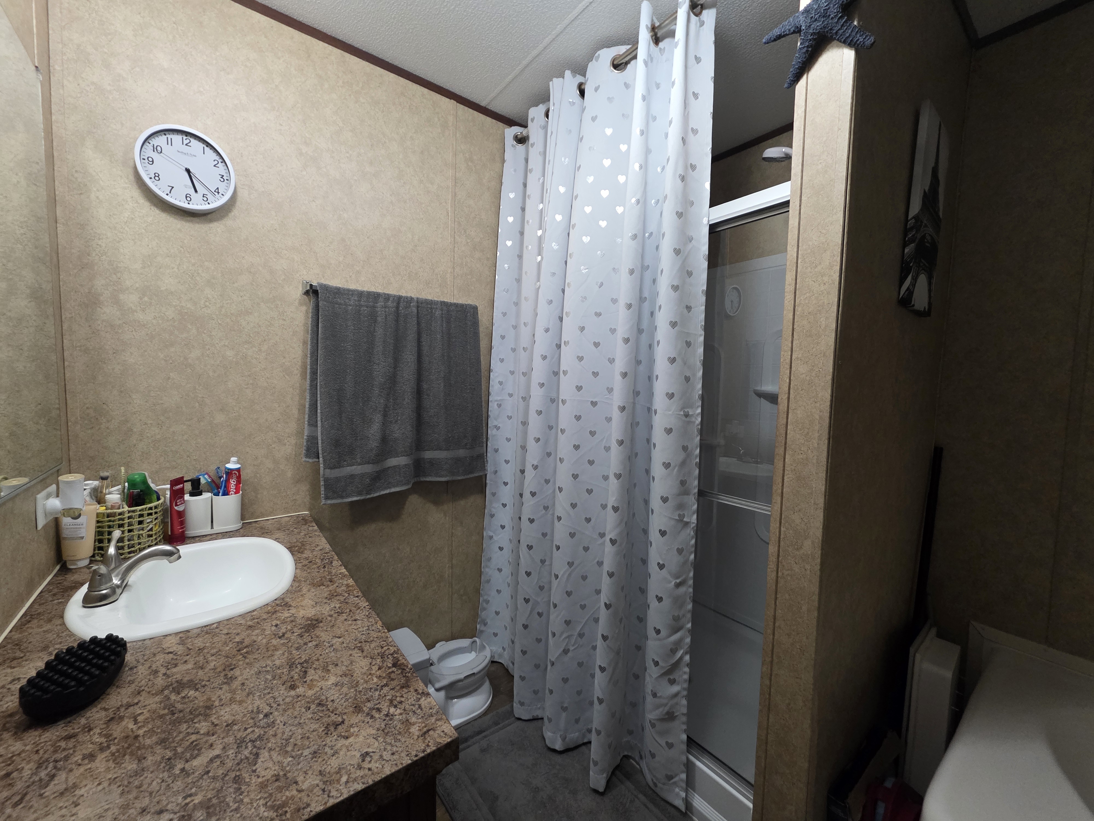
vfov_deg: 89.9
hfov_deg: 106.2
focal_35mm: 13
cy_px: 410
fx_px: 411
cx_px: 547
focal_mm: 2.2
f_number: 1.9
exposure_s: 1/60
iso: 500
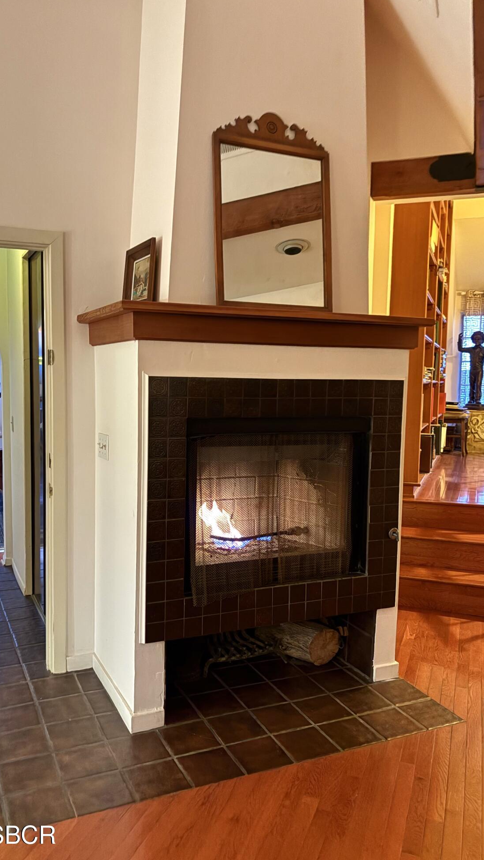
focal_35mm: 29
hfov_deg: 40.1
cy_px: 435
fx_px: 662
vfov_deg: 66.1
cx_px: 218
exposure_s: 1/15
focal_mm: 5.96
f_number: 1.6
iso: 1600
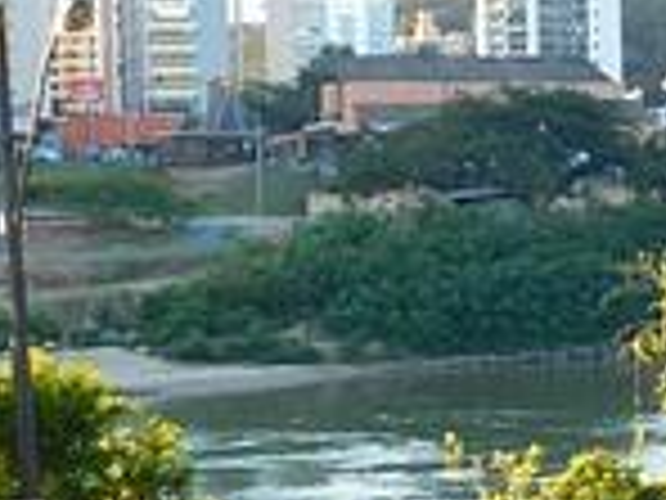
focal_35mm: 130
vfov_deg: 11.4
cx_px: 916
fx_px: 2501
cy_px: 275
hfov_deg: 14.4
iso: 125
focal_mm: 8
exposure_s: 1/60
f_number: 3.7
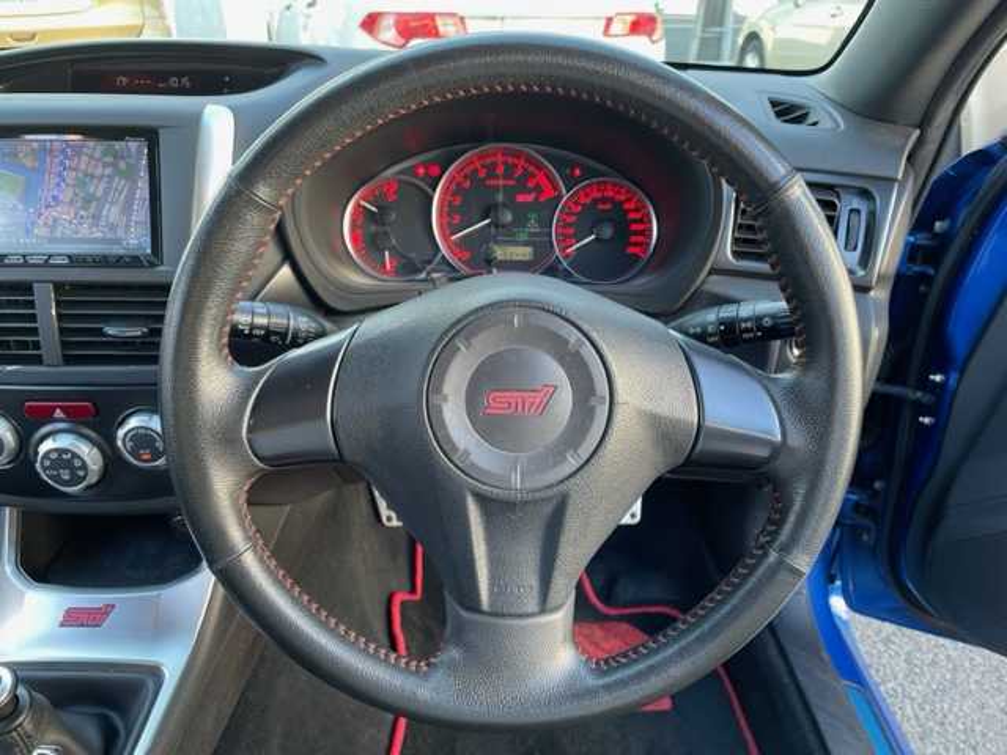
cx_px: 504
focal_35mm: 26
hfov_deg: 67.3
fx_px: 756
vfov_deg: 53.1
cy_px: 378
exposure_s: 1/121
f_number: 1.6
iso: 125
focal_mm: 4.2
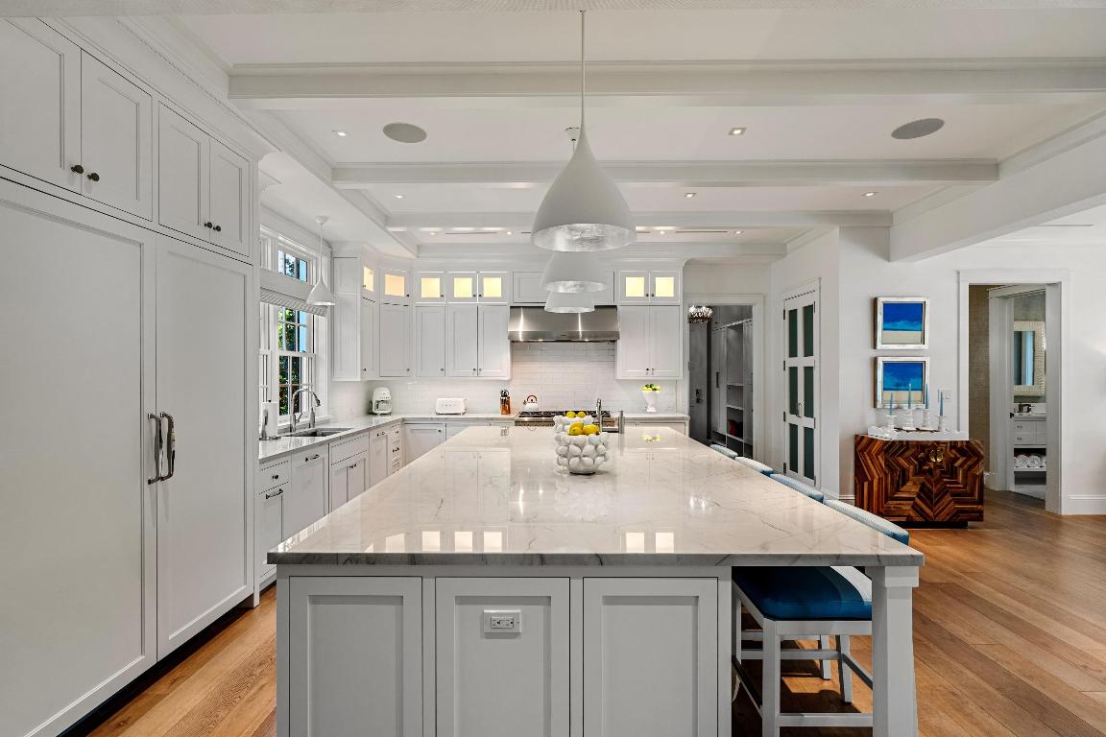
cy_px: 368
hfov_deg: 96.7
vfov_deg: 73.7
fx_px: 492
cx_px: 553
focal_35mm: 16
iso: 500
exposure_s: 1/1.67
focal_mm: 16
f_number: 9
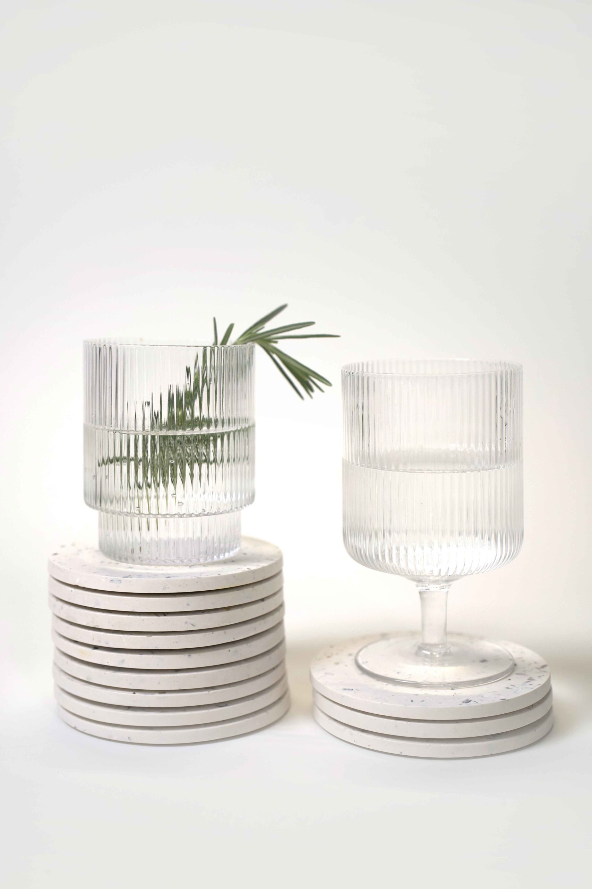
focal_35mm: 50
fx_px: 1233
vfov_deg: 39.6
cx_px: 296
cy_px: 444
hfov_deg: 27.0
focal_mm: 50
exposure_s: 1/160
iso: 320
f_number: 4
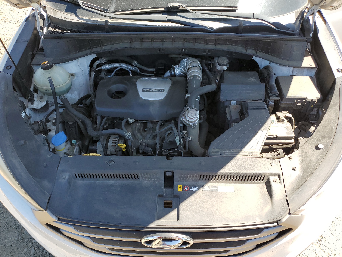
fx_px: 257
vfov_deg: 53.1
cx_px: 171
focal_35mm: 26
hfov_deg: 67.3
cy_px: 128
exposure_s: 1/526
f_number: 1.5
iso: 50
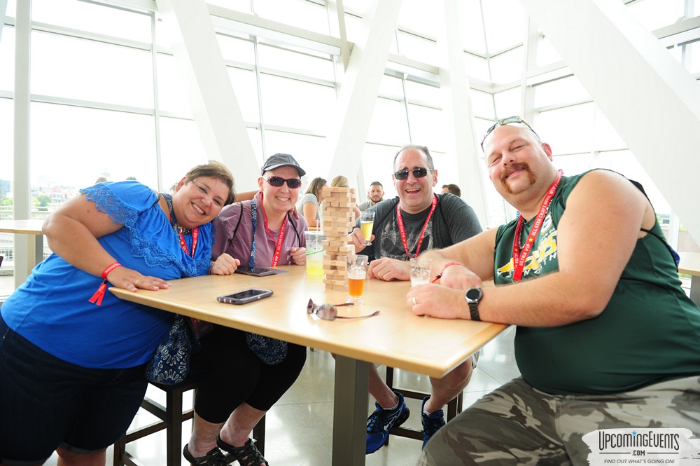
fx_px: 466
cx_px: 350
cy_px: 233
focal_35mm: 24
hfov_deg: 73.8
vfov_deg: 53.1
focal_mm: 24
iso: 320
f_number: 3.5
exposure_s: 1/200
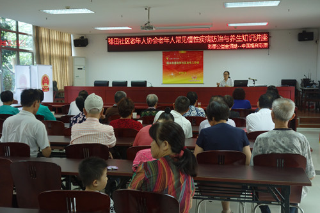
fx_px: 382
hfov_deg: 45.4
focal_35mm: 43
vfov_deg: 31.2
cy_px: 106
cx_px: 160
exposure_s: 1/50
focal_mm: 15.82
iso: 400
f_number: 3.2
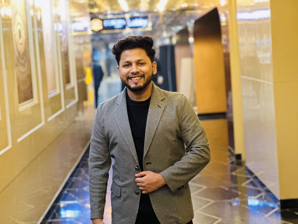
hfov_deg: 25.3
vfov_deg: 19.1
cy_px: 112
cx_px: 149
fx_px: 663
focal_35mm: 77
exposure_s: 1/20
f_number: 2.8
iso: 400
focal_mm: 9
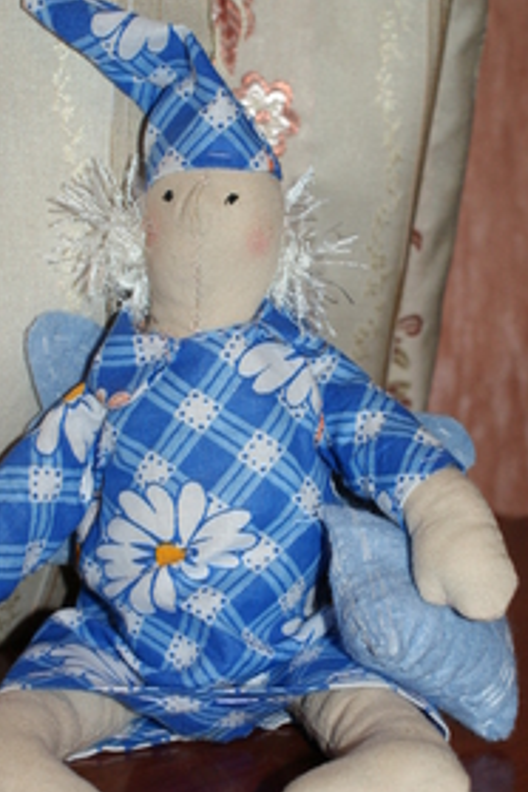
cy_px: 483
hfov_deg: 16.1
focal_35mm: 85
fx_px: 1866
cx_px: 246
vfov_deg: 23.9
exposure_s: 1/60
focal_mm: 35
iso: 400
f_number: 5.6
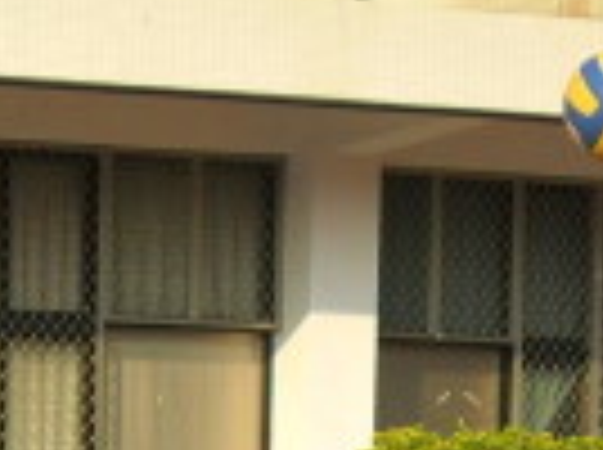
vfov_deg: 4.3
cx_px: 482
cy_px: 1044
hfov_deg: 5.9
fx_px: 5825
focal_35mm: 335
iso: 100
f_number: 4
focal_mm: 12.3
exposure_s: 1/500
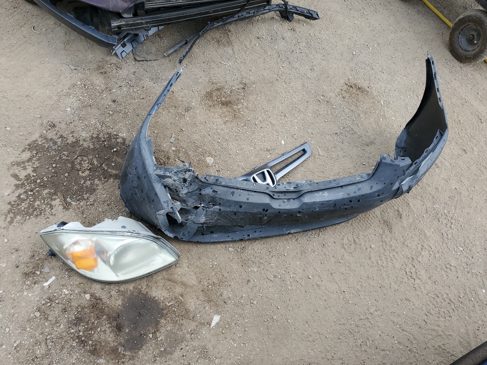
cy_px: 182
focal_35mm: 26
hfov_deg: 67.3
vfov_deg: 53.1
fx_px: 366
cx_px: 244
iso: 50
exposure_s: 1/345
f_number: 1.5
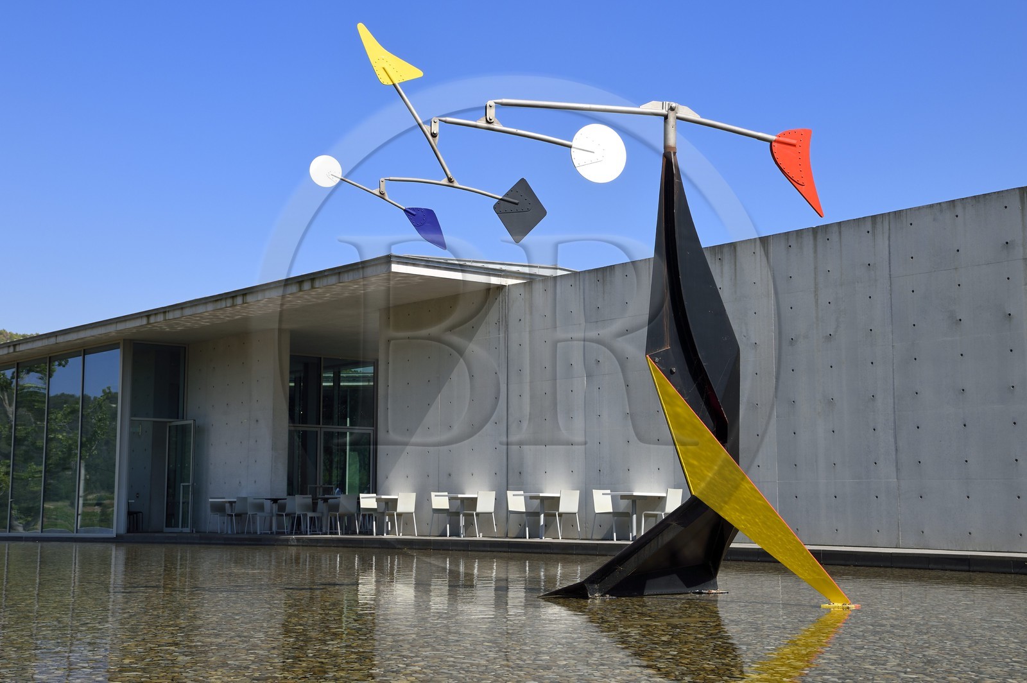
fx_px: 1482
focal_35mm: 52
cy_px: 342
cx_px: 514
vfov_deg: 25.9
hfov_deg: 38.2
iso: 200
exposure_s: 1/250
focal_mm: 52
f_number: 13
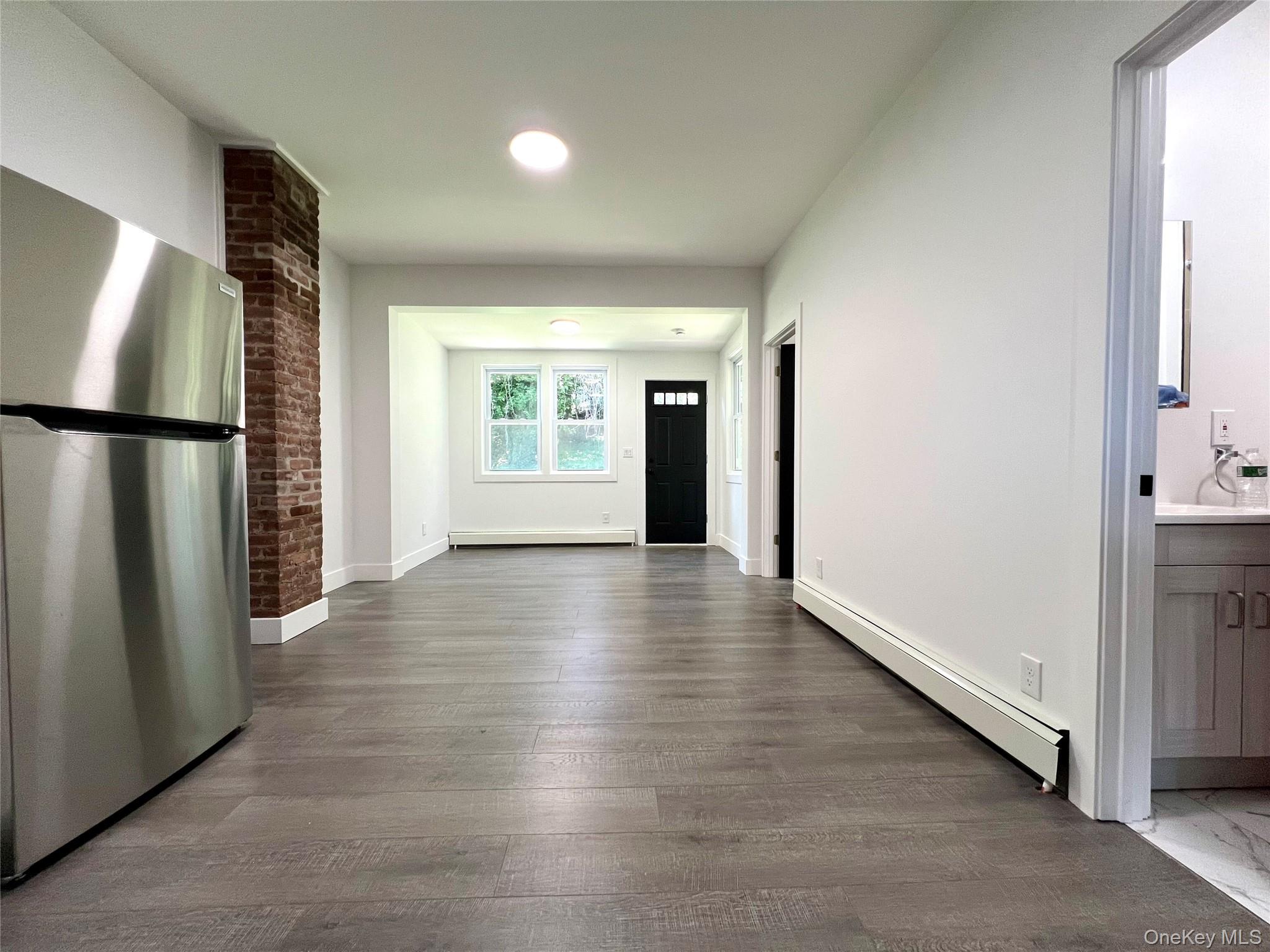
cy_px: 476
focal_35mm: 13
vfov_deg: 89.9
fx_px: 477
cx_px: 635
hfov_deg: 106.2
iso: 160
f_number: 1.8
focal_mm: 1.57
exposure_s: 1/120
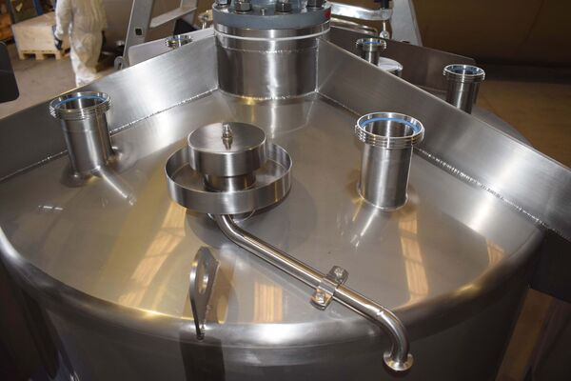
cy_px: 190
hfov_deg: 61.9
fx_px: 476
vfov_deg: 43.6
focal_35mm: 30
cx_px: 286
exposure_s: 1/80
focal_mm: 20
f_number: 4.5
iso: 800
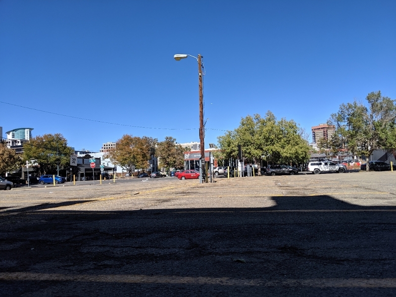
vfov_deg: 51.4
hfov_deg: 65.3
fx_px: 309
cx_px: 198
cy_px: 148
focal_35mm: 27
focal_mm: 4.44
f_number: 1.8
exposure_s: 1/2611
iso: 59
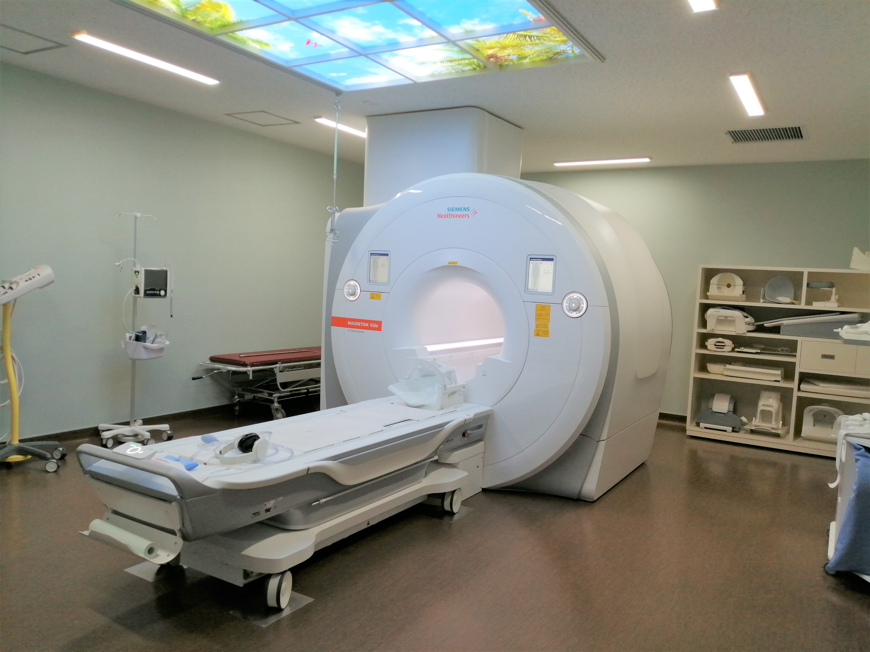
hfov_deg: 67.3
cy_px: 326
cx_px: 435
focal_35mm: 26
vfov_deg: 53.1
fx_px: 653
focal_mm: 3.62
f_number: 1.8
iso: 64
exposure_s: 1/50
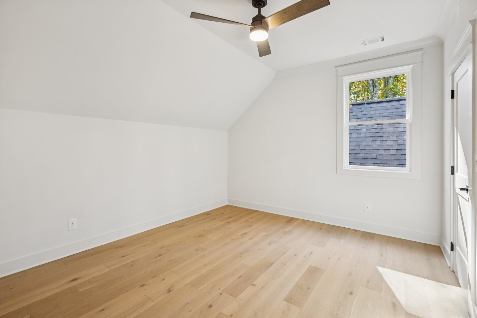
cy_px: 159
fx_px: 212
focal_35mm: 16
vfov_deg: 73.7
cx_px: 238
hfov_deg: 96.7
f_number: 5.6
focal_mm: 16
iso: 400
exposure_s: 1/40
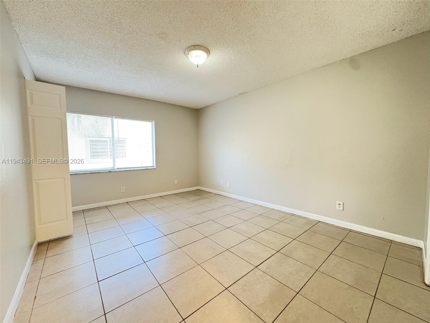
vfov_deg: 85.7
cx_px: 215
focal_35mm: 14
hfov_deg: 102.1
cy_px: 162
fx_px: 174
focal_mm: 2.22
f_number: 2.2
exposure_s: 1/40
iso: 640
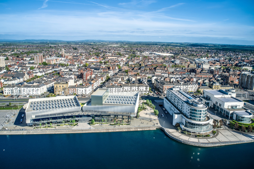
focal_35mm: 28
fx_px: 197
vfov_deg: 46.4
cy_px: 84
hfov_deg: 65.5
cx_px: 127
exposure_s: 1/500
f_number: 6.3
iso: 100
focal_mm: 10.26
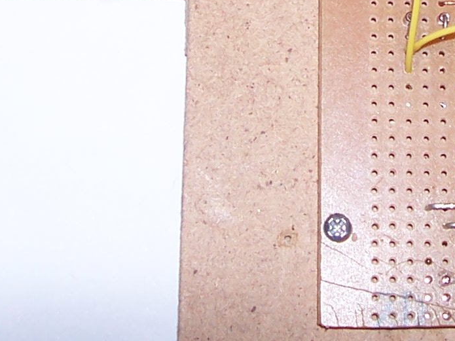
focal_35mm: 116
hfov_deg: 16.9
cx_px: 317
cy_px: -125
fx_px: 1524
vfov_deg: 12.3
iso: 80
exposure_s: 1/60
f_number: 2.8
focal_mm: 6
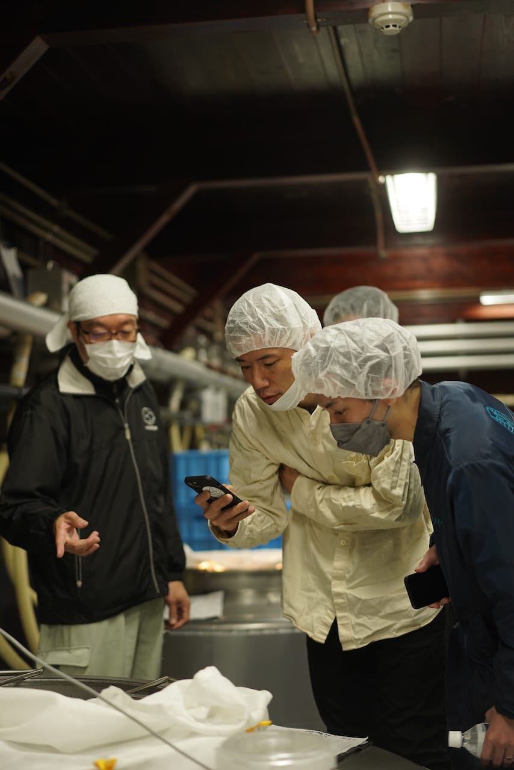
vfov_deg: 36.2
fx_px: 1177
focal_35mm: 55
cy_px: 385
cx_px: 257
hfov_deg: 24.6
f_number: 2
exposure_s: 1/400
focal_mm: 55
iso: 800
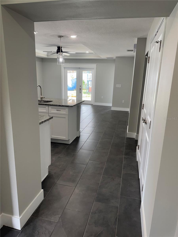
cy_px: 118
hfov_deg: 56.8
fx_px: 165
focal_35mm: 24
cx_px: 89
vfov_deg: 71.6
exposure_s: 1/120
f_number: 1.78
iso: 100
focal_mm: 6.76
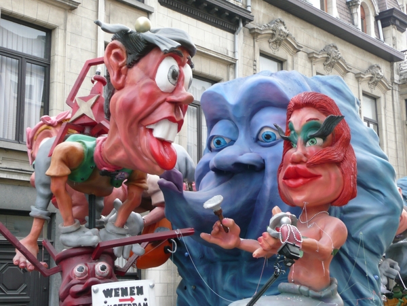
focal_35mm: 55
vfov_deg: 26.6
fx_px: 647
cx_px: 204
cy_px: 153
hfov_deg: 34.9
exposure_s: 1/40
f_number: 4.3
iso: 100
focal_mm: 9.1
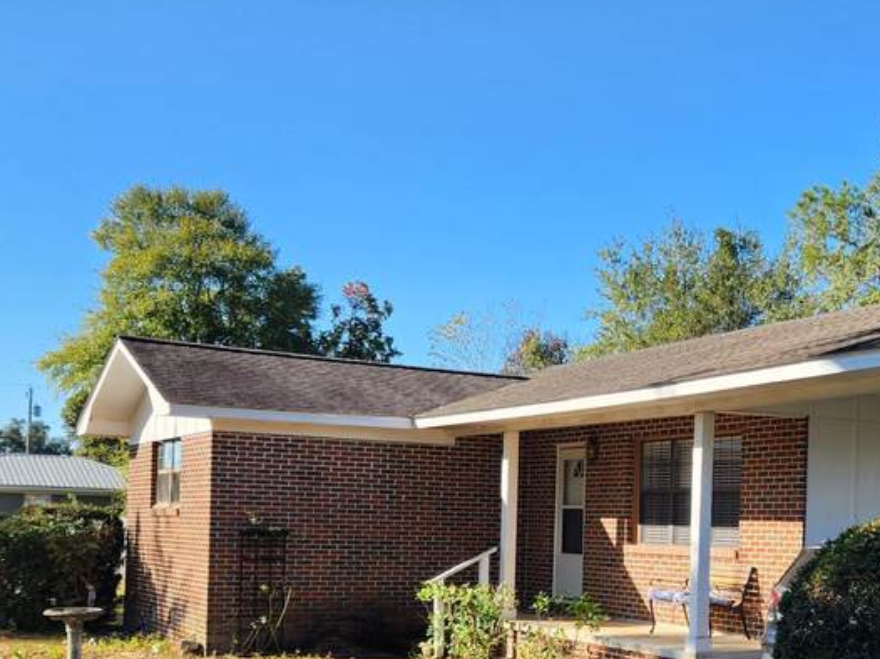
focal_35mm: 56
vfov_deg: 25.7
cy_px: 512
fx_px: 1423
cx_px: 741
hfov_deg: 33.1
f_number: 1.8
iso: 20
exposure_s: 1/647
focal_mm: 5.4
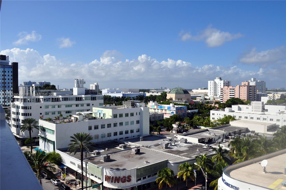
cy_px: 95
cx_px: 143
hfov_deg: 62.0
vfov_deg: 43.5
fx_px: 238
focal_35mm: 30
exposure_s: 1/500
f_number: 11
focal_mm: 20
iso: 200
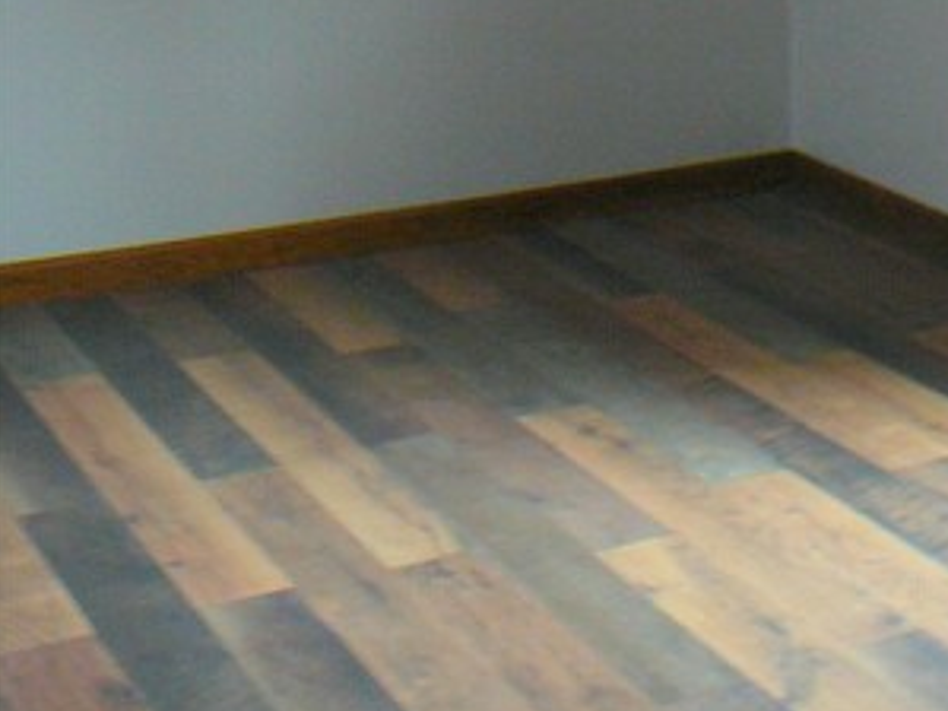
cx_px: 1008
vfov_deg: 19.6
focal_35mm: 75
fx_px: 2053
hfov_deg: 24.5
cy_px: 270
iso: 200
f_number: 2.8
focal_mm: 5.2
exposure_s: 1/8
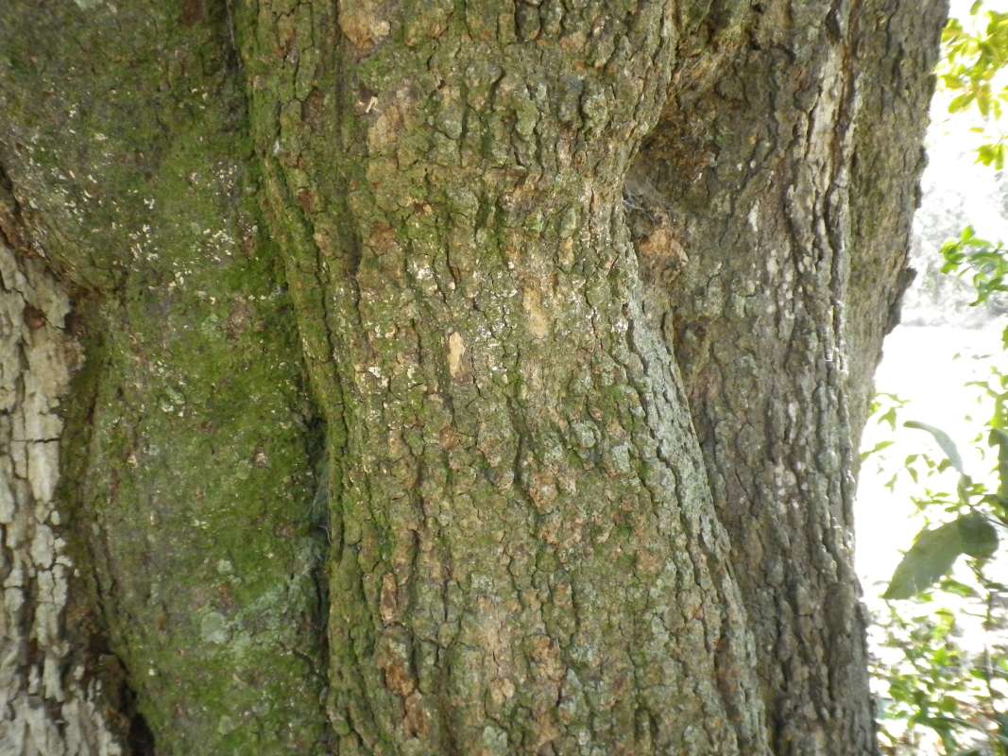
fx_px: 1019
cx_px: 504
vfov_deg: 40.7
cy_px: 378
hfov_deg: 52.6
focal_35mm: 35
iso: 400
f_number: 3.9
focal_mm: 6.36
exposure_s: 1/50
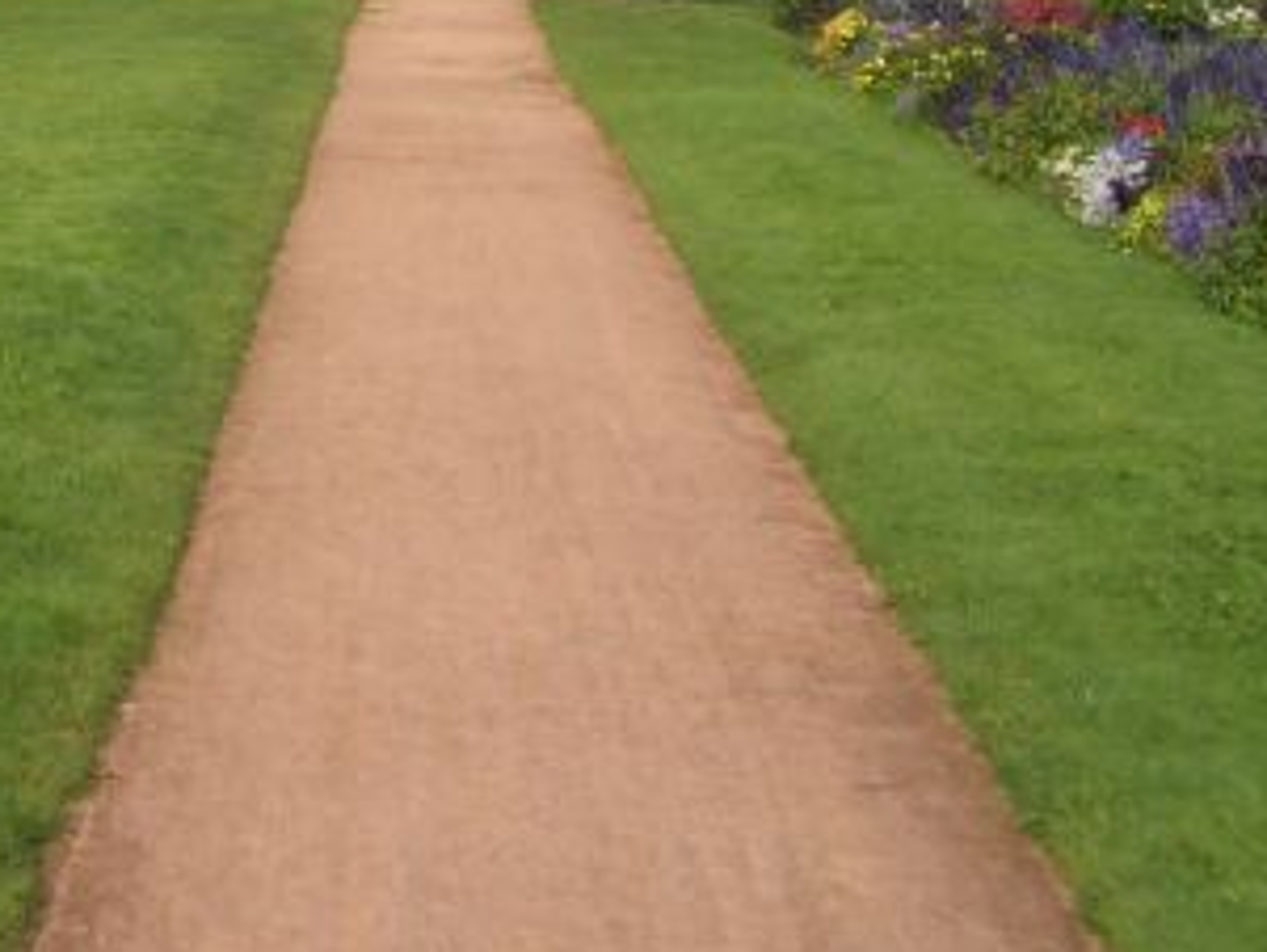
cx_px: -316
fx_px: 3405
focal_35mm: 93
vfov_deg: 15.2
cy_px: -261
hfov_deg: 19.6
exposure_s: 1/400
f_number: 4.3
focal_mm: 5.8
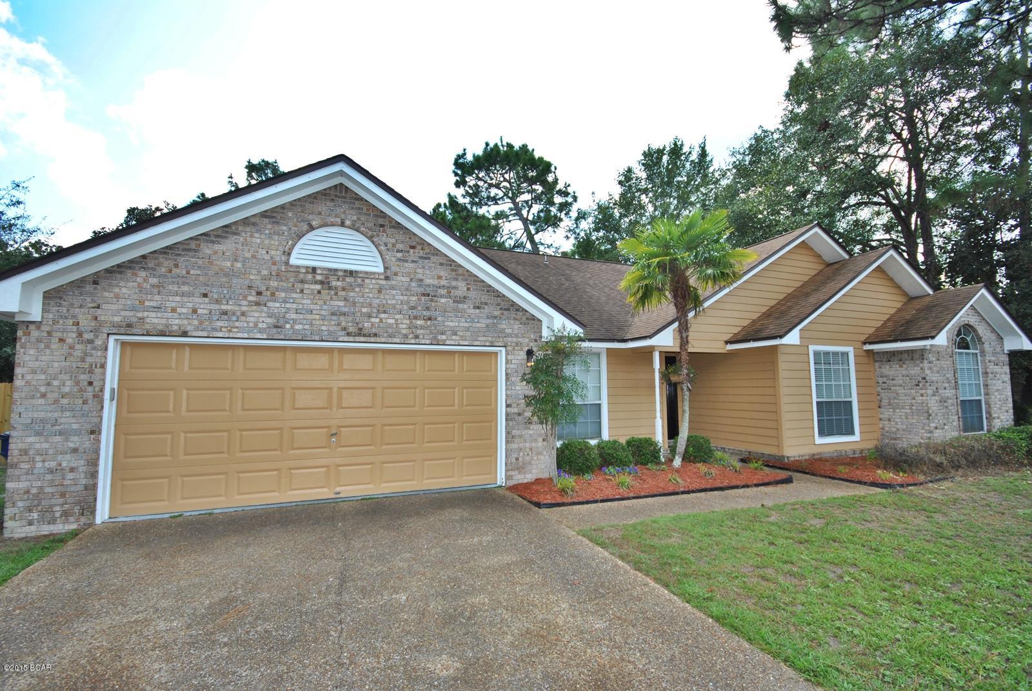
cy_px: 346
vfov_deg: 77.5
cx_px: 516
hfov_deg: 100.3
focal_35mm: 15
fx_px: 431
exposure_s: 1/200
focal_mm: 10
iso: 200
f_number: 6.3
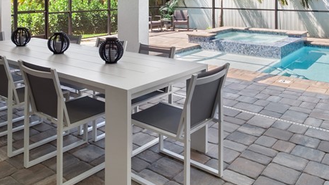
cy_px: -2
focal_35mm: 34
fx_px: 297
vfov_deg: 31.8
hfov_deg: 58.0
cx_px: 158
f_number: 7.1
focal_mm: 7
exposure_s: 1/25
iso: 200
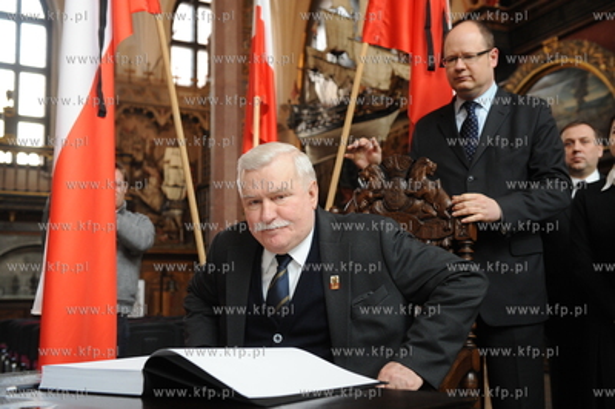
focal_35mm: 45
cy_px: 204
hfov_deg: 43.6
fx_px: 768
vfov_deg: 29.8
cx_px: 308
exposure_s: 1/160
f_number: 4
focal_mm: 45
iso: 1600
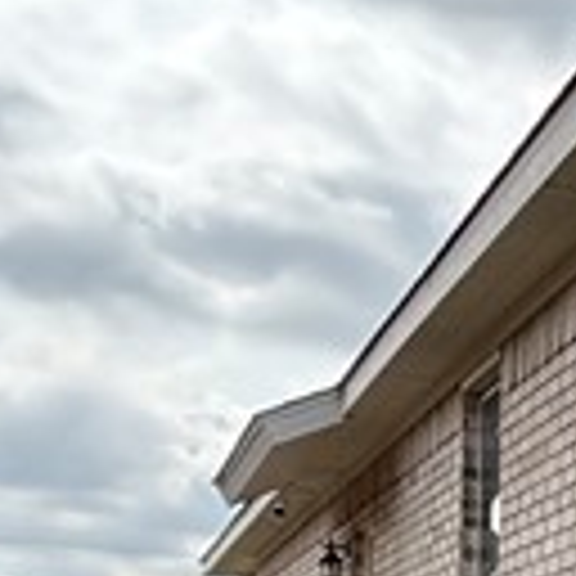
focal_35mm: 99
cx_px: 1436
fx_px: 1864
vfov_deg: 17.0
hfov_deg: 12.8
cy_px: 626
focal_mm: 2.22
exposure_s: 1/1211
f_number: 2.2
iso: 50
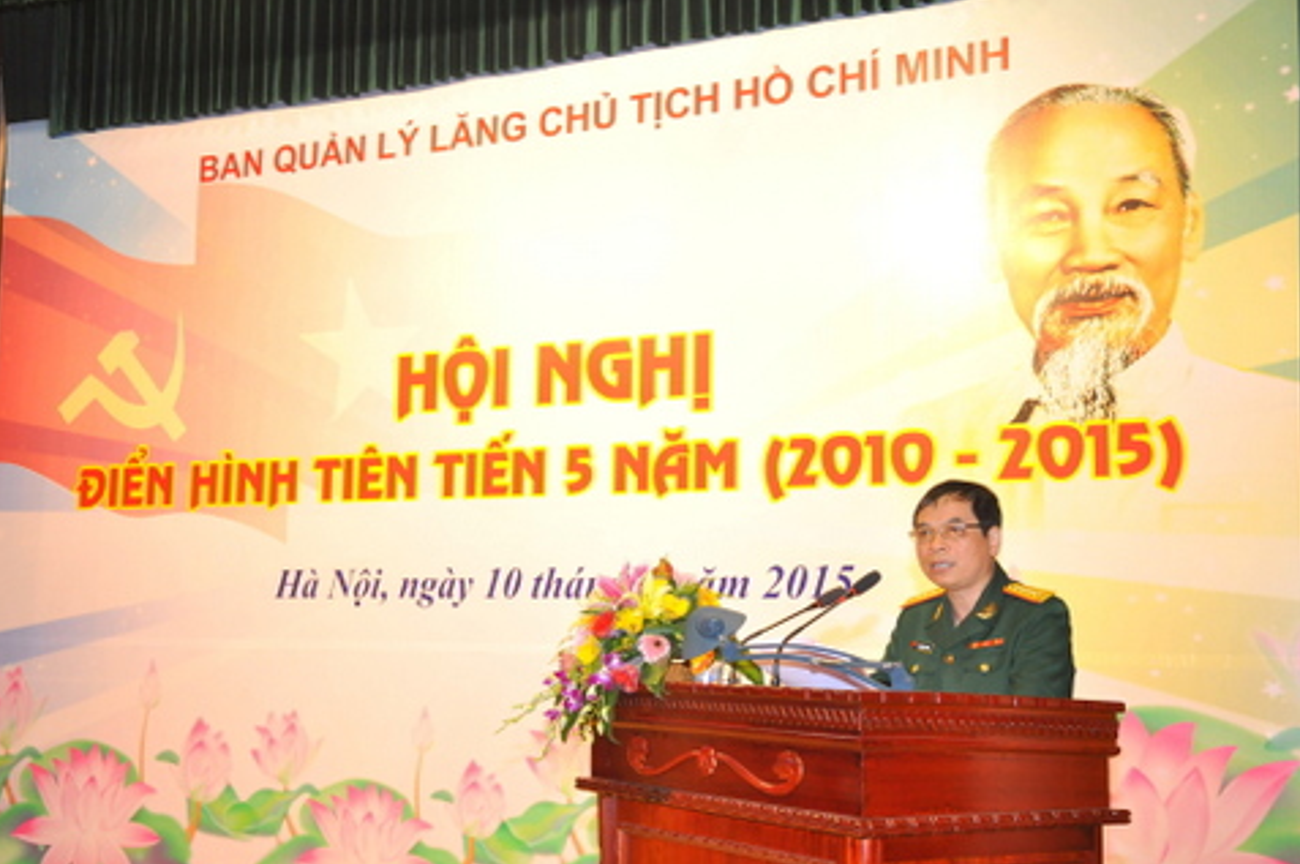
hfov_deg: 44.5
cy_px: 431
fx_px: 1587
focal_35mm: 44
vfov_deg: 30.4
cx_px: 632
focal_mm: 28
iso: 800
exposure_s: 1/60
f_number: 6.3
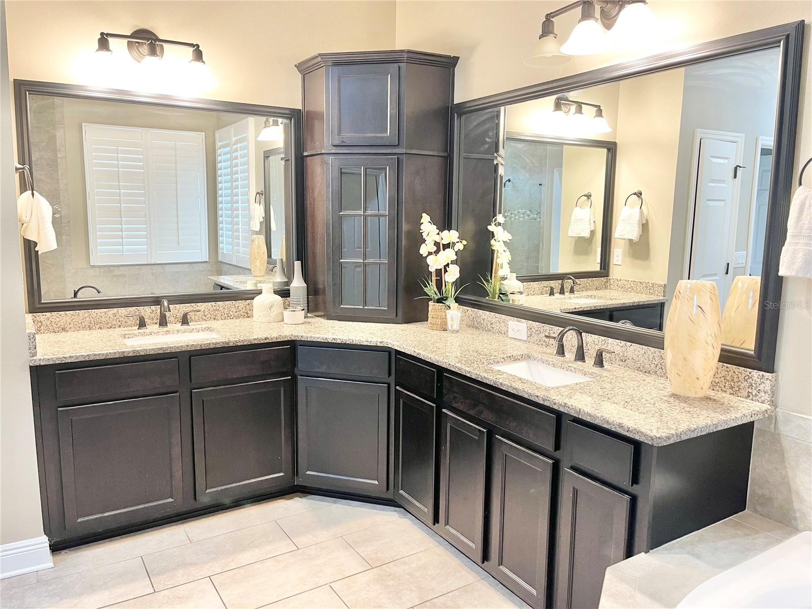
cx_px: 406
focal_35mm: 26
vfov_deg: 53.1
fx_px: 610
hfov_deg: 67.3
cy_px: 304
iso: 250
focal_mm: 5.1
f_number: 1.6
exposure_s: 1/60
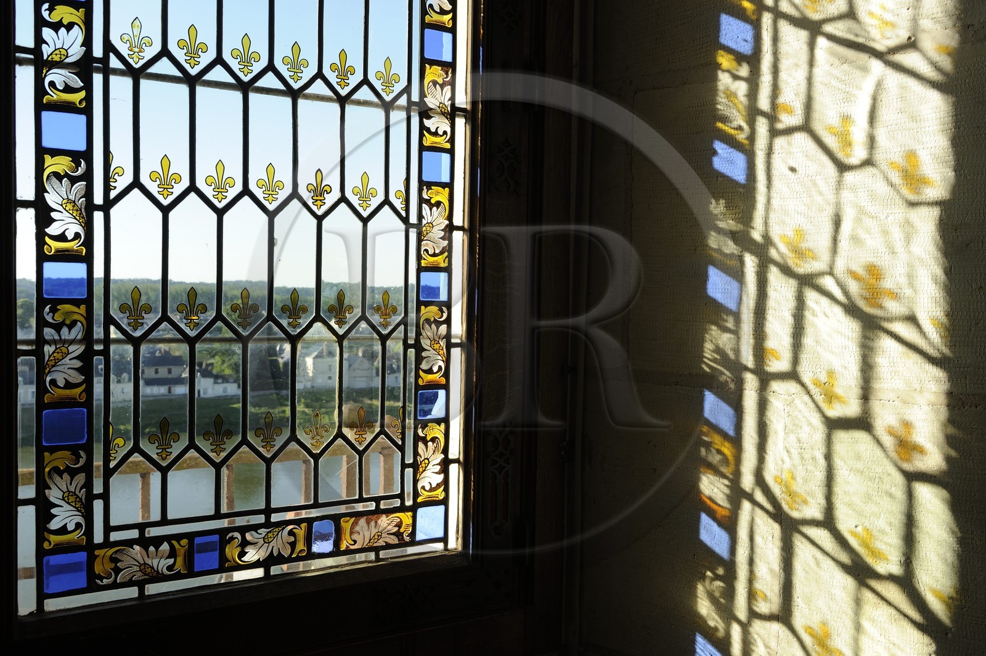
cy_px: 328
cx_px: 493
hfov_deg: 58.8
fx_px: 876
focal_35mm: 32
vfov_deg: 41.0
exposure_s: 1/60
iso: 200
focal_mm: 32
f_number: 13
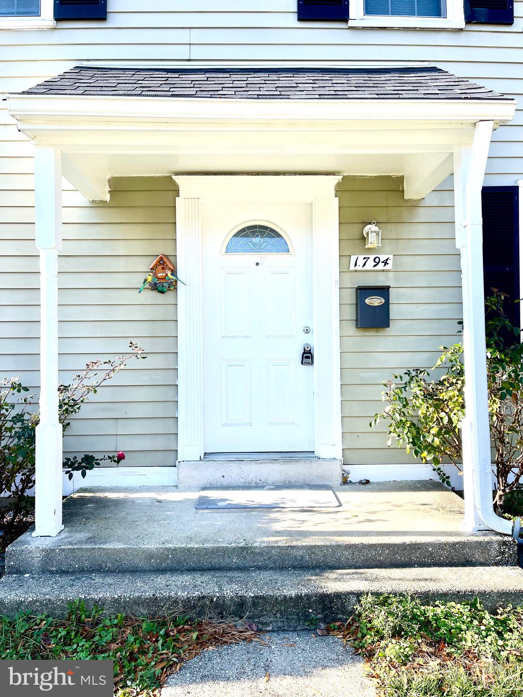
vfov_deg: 69.4
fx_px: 504
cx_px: 262
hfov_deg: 54.9
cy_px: 348
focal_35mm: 25
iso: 32
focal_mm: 5.1
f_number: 1.6
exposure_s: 1/1038
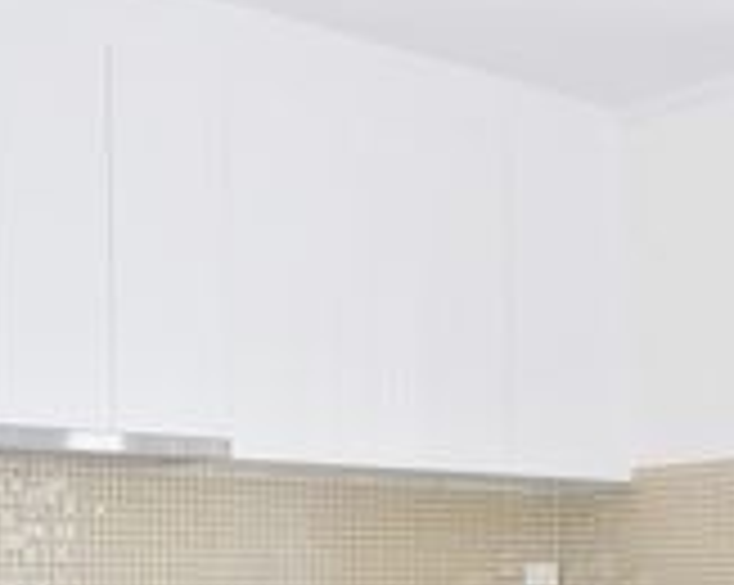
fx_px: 1584
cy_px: 677
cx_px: 572
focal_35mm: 73
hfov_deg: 25.7
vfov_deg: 19.8
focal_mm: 18
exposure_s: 1/60
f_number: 4
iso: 400
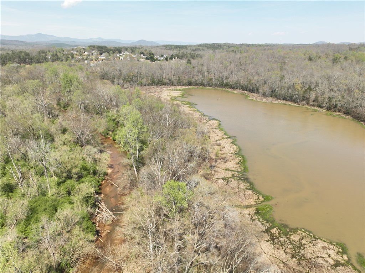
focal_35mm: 24
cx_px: 182
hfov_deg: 71.6
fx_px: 253
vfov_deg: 56.8
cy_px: 136
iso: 110
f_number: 2.8
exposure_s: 1/120
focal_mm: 12.29
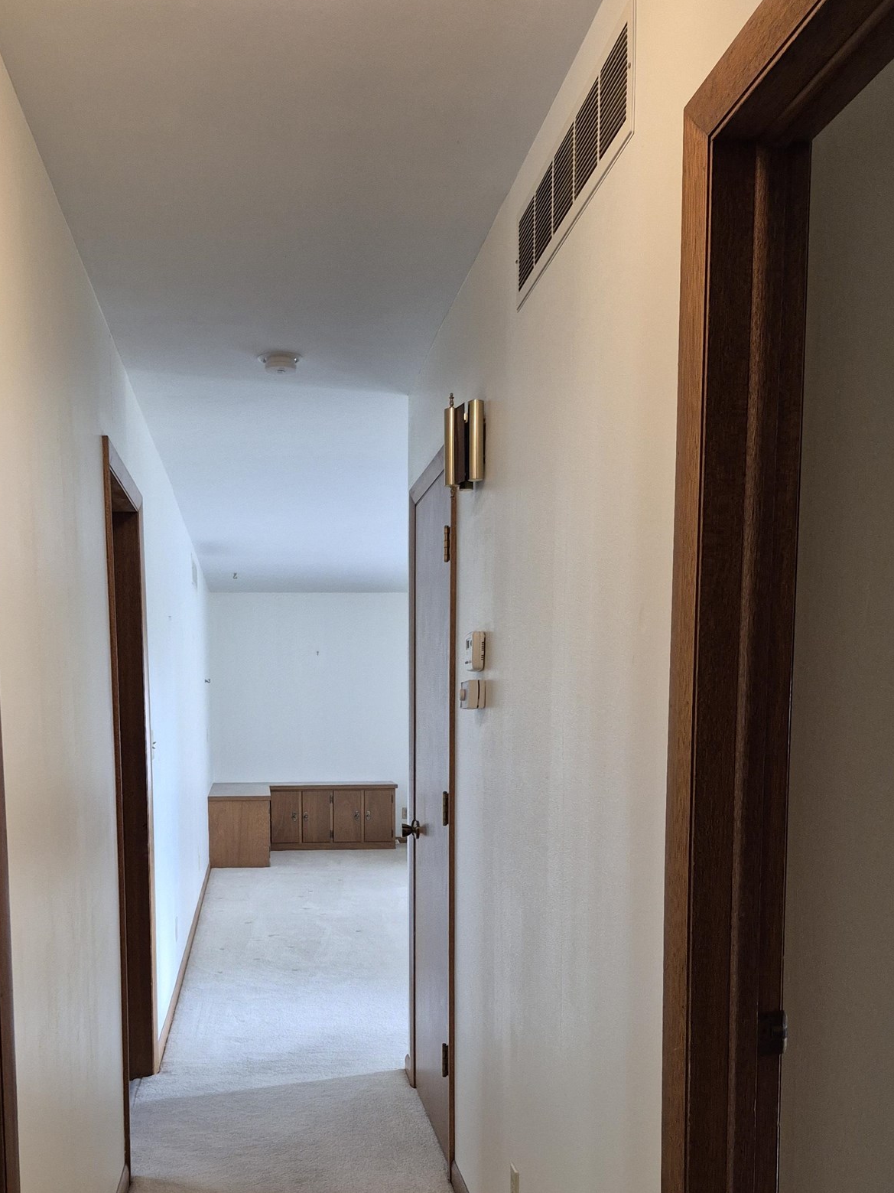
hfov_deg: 41.6
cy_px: 839
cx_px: 356
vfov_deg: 52.4
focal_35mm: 34
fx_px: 1171
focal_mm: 5.4
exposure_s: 1/120
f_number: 1.8
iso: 320
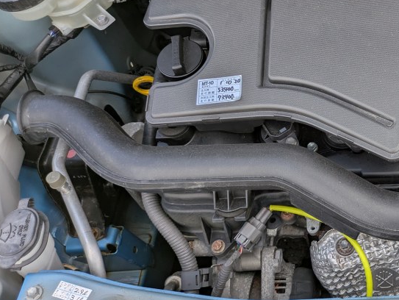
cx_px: 387
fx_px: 565
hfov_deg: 35.6
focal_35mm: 49
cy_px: 99
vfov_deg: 29.5
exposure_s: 1/573
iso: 45
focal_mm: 5.43
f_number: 1.89
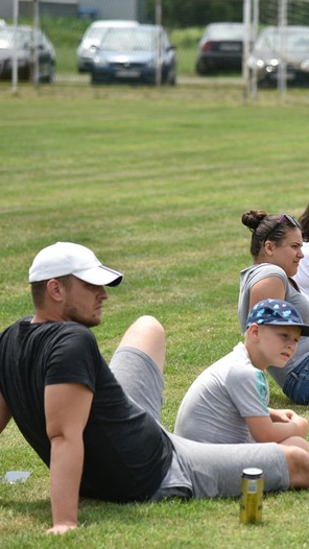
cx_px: 338
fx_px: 2854
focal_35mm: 196
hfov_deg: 6.2
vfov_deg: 11.0
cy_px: 280
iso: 250
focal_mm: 120
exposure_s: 1/2000
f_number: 4
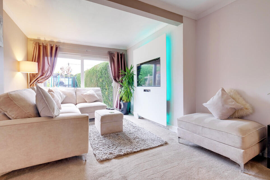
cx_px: 128
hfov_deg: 96.6
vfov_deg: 73.7
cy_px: 90
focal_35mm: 16
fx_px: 120
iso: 400
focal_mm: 10
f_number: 9
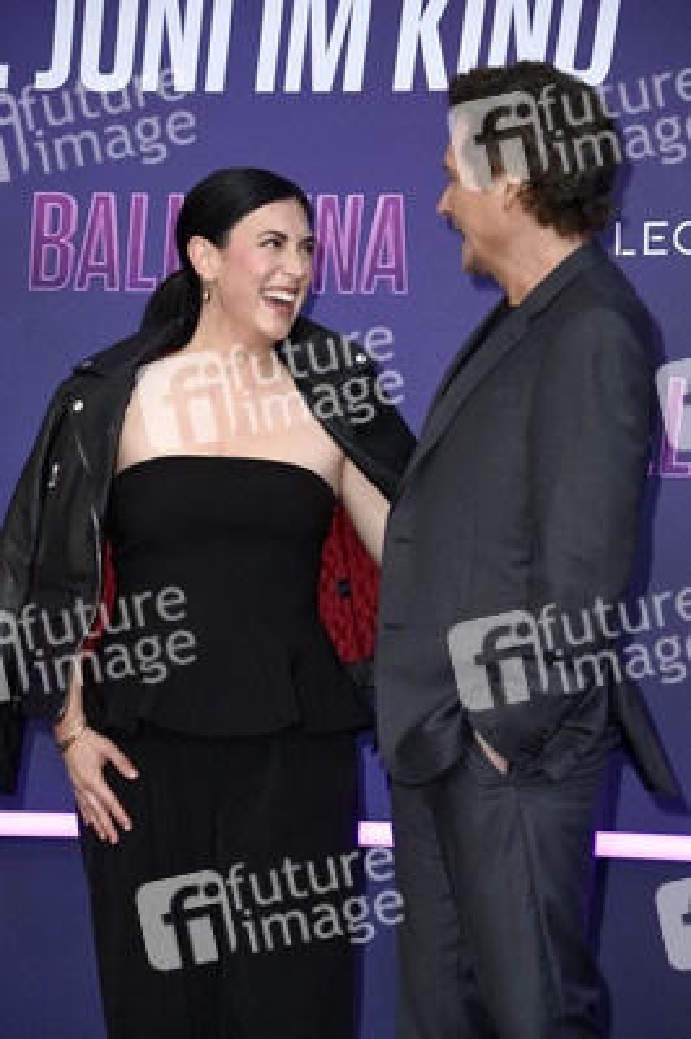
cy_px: 520
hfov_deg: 12.2
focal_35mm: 112
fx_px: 3230
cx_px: 346
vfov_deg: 18.3
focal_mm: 112
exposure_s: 1/250
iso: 500
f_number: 5.6
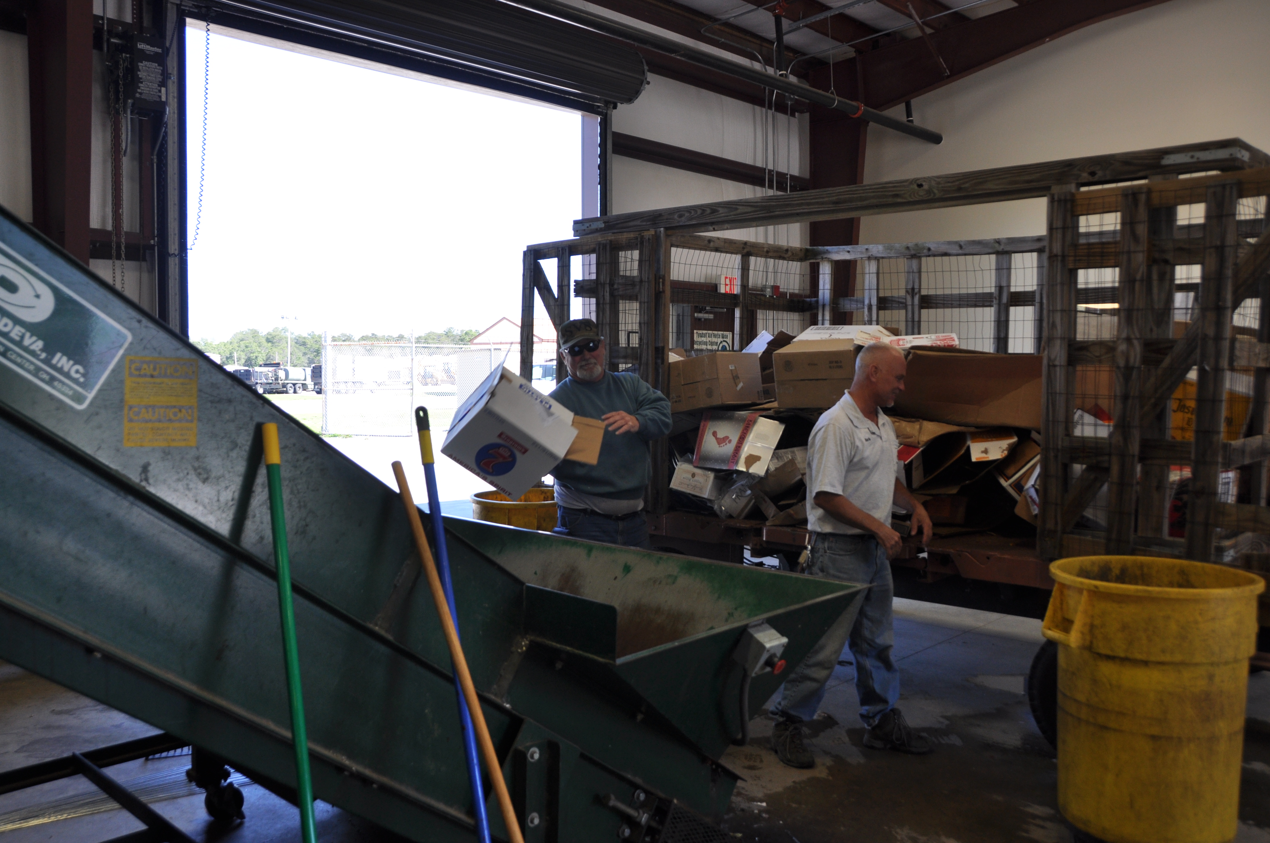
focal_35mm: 30
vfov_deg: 43.5
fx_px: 1057
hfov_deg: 62.0
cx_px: 635
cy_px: 422
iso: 250
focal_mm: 20
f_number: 3.5
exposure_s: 1/250
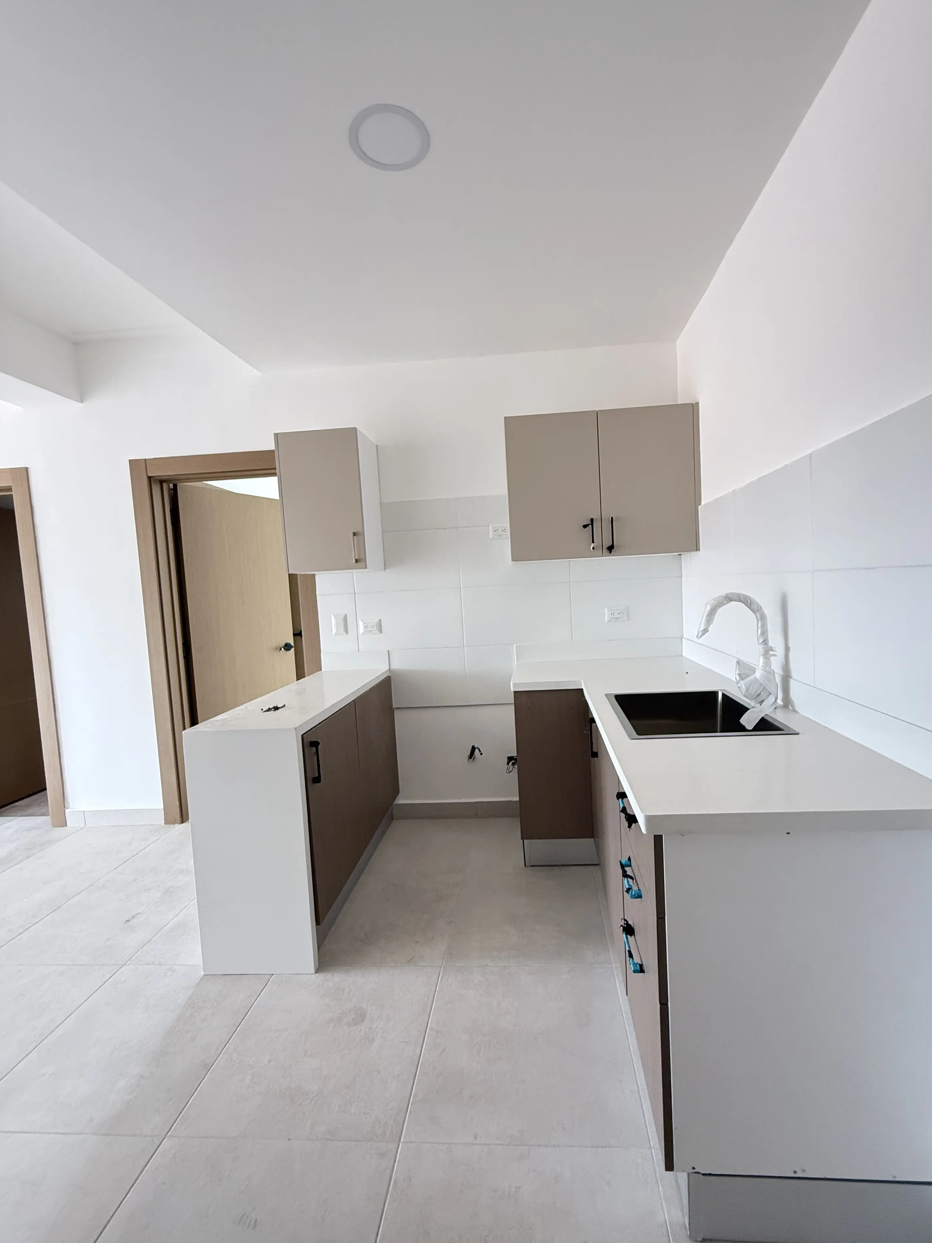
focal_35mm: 15
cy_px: 621
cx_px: 496
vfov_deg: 98.2
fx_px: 539
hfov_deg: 81.6
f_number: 2.2
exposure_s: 1/96
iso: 400
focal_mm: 2.22
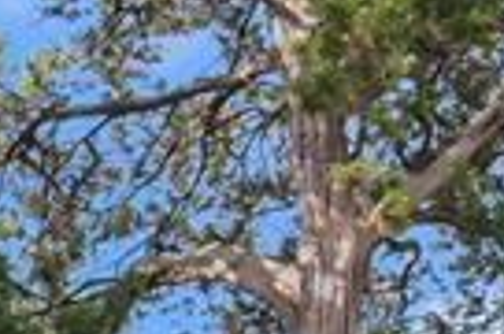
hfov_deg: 10.5
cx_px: -482
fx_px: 2528
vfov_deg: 7.0
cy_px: 868
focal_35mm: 181
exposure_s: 1/400
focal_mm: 16
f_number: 7.1
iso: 640
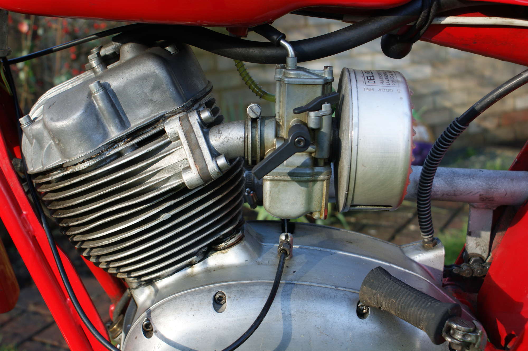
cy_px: 176
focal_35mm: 52
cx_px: 264
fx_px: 770
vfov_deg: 25.7
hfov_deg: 37.9
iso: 100
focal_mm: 35
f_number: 5.6
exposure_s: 1/60
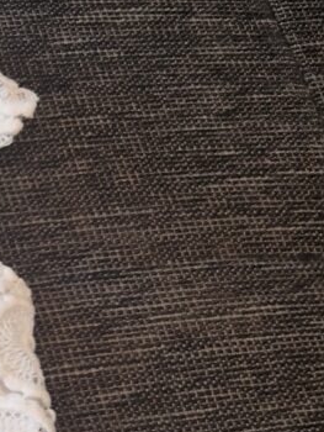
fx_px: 1147
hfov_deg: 13.7
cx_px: -319
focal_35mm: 92
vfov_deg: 20.8
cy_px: 405
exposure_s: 1/190
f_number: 1.8
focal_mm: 5.4
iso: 50
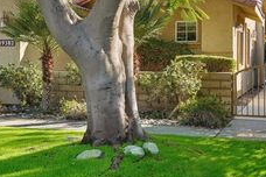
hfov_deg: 28.8
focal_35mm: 68
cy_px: 43
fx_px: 502
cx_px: 42
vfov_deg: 19.9
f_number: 8
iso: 100
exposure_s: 1/60
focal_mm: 31
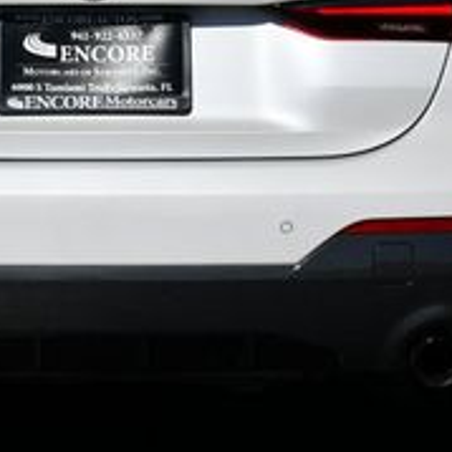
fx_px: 2511
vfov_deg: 10.2
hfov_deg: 10.3
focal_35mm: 170
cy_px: 78
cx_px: 81
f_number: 10
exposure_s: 1/400
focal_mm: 28
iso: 100
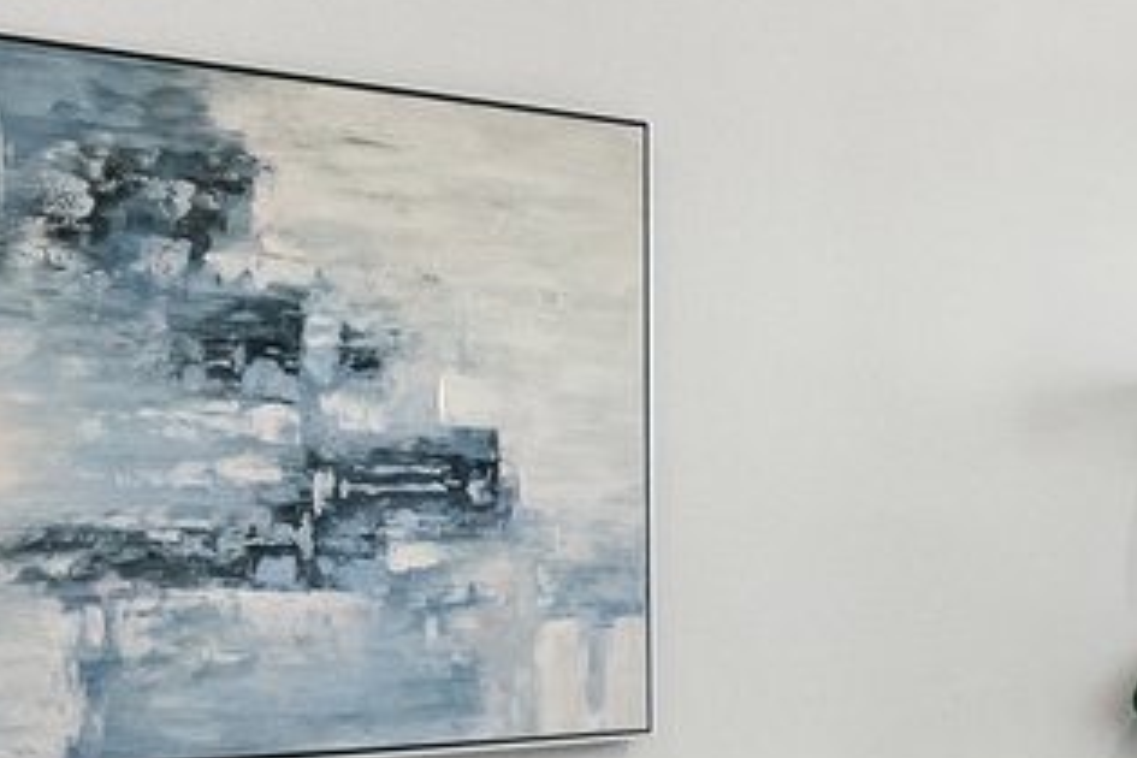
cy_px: 563
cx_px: 1606
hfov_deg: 17.9
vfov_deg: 13.1
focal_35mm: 104
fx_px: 3284
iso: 2000
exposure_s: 1/50
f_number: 8
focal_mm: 16
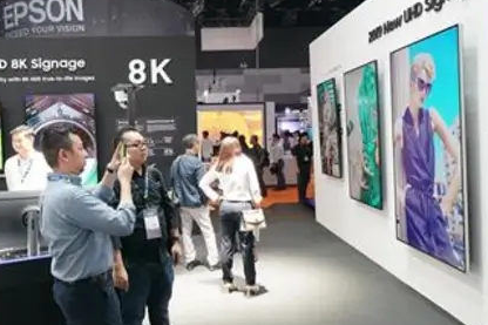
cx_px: 235
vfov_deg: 43.5
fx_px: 406
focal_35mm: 30
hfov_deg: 61.9
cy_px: 138
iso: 2500
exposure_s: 1/100
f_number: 7.1
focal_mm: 16
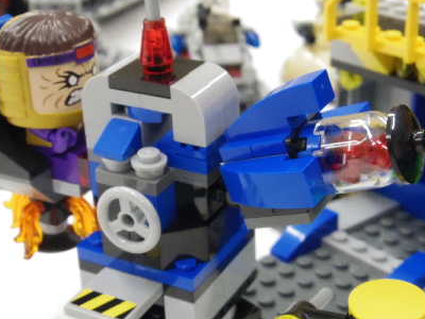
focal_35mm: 69
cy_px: 142
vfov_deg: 21.3
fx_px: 847
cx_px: 208
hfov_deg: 28.2
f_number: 4.5
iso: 1000
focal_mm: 8.4
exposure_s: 1/60
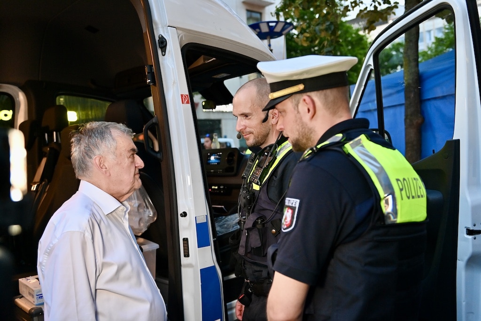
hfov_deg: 54.4
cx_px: 240
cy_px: 160
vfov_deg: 37.9
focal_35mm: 35
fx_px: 468
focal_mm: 35
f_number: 3.2
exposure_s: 1/100
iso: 2000
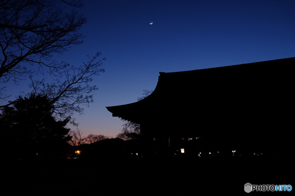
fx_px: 270
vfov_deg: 39.9
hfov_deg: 57.2
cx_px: 148
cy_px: 98
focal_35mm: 33
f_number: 3.2
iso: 1600
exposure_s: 1/30
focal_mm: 22.3
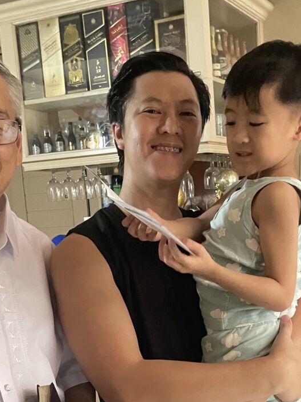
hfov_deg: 24.8
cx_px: 169
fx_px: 684
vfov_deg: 31.5
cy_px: 343
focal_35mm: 59
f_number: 1.6
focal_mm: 4.2
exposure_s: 1/30
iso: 1000
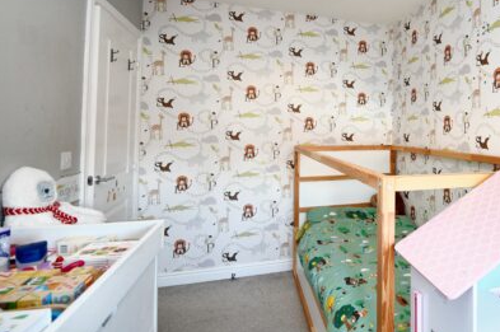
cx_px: 361
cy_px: 123
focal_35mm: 22
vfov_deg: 56.4
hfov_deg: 74.3
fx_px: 305
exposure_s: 1/15
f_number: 4.5
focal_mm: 10
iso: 560
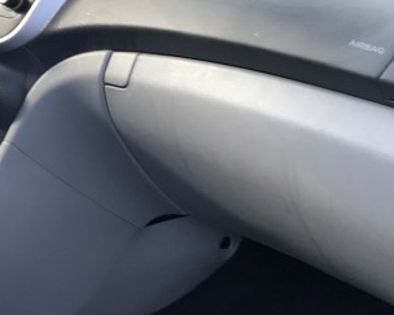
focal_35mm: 92
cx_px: 54
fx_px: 1072
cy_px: 109
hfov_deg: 20.5
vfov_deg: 16.7
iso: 40
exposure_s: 1/120
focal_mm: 3.99
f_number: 1.8
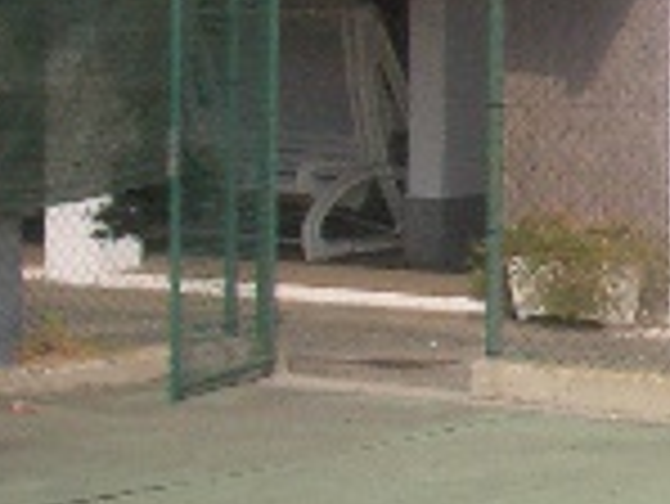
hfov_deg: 12.8
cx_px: 800
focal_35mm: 150
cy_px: -135
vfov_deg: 9.7
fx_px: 2906
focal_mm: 5.8
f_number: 4.3
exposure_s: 1/500
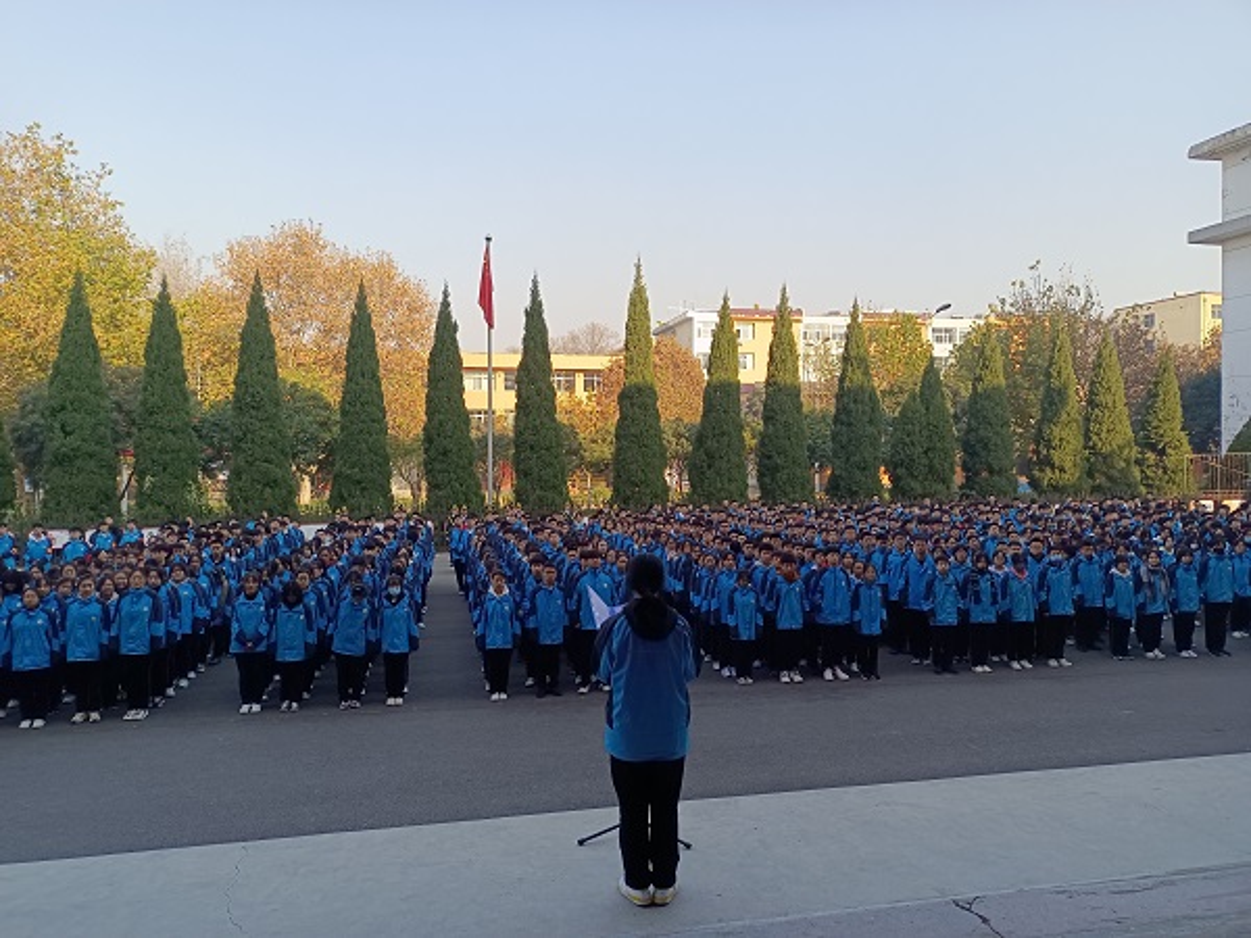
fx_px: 903
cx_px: 626
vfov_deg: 54.9
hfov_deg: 69.4
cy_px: 469
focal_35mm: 25
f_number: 1.79
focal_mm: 4.71
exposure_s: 1/296
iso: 100
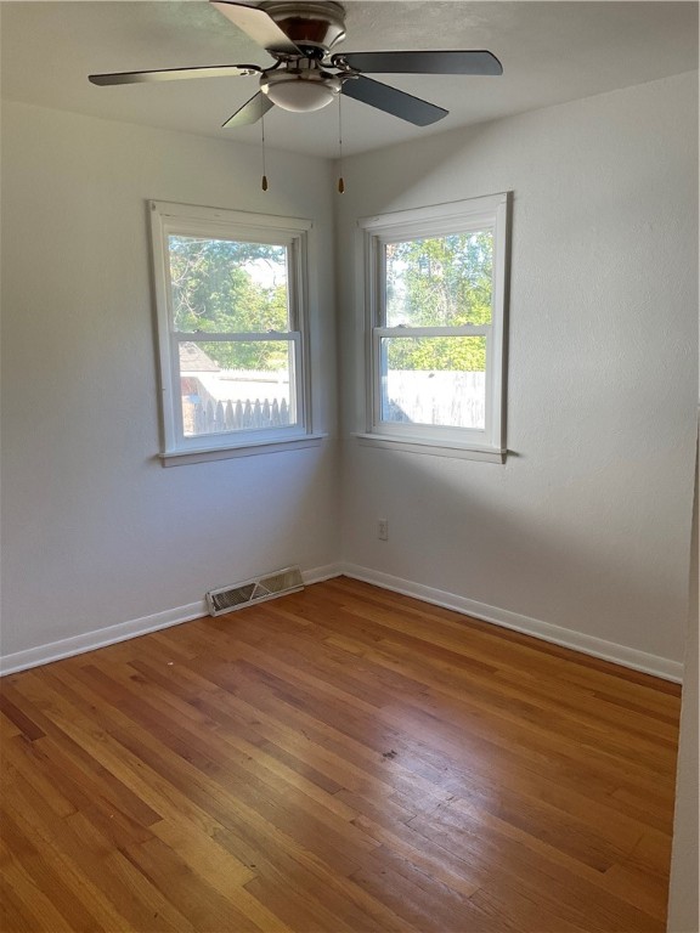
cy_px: 466
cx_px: 350
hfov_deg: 48.2
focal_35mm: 29
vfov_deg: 61.7
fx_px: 782
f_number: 1.8
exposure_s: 1/120
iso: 64
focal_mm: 3
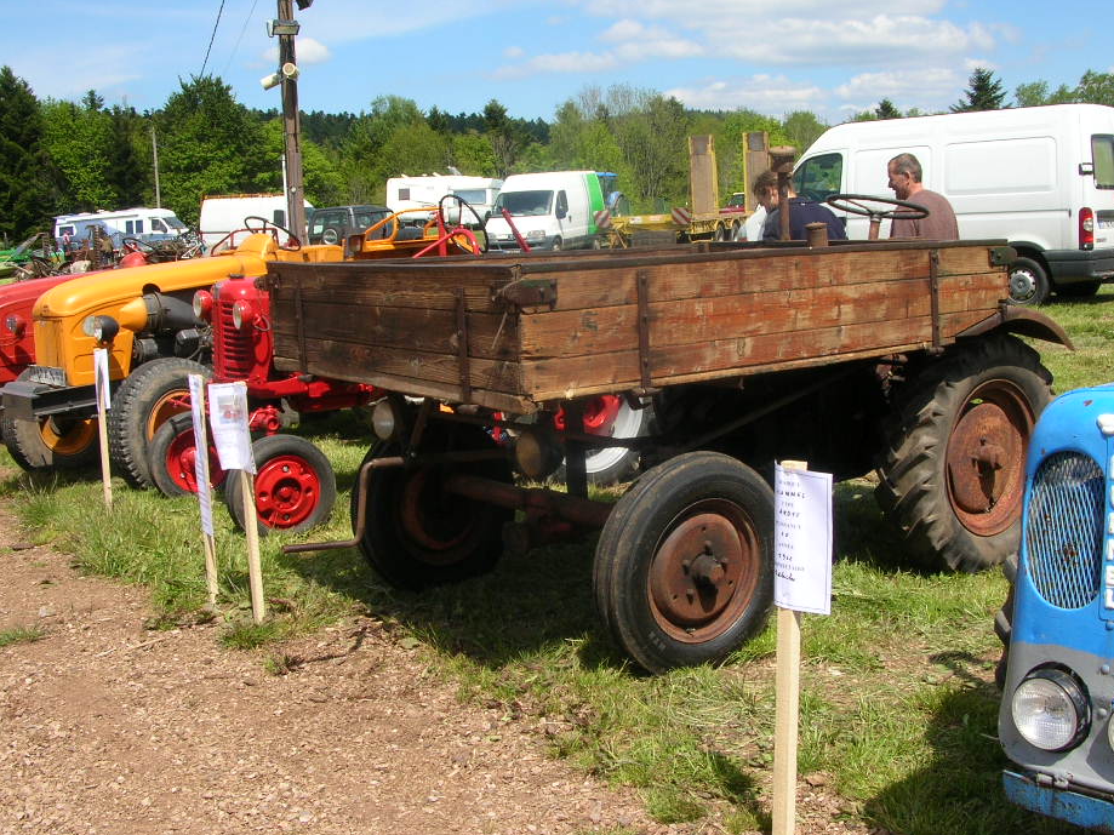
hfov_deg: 47.8
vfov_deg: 36.8
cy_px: 395
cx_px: 618
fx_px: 1255
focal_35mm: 39
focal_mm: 5.8
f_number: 5.6
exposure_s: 1/260
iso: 50
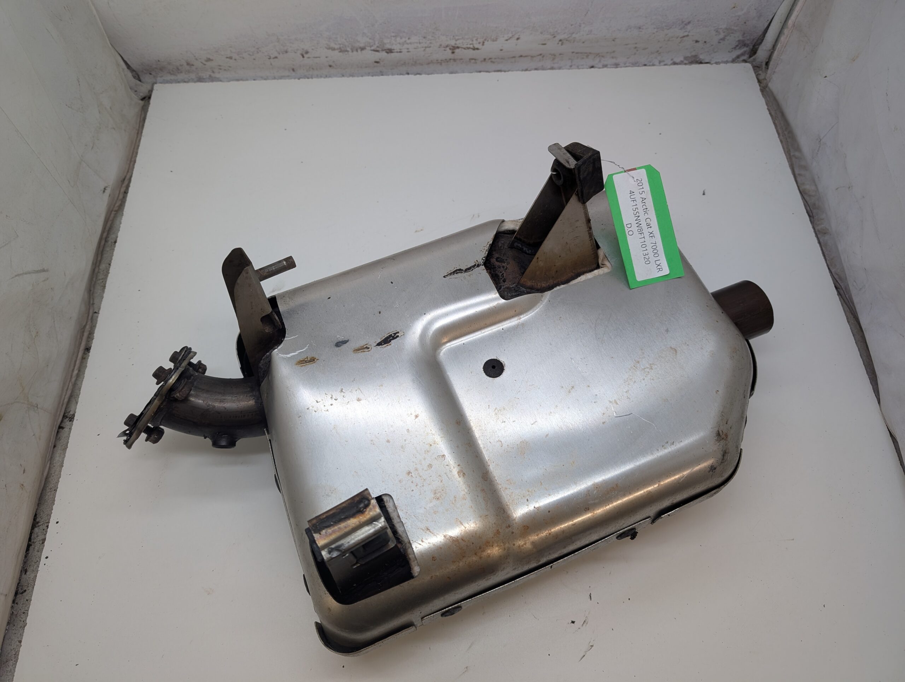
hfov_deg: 71.5
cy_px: 341
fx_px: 628
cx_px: 452
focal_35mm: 24
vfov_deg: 56.9
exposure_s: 1/37.1
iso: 21
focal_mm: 6.9
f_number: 1.68
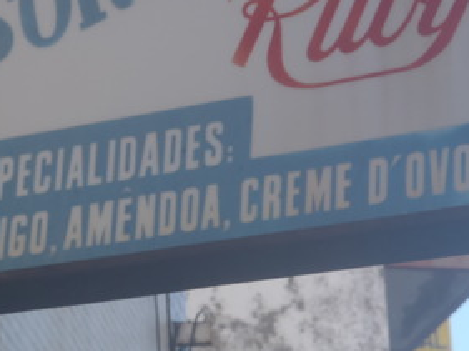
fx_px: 3411
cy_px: 50
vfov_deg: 5.9
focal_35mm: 252
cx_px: 115
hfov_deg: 7.9
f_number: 5.2
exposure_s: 1/100
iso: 100
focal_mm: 19.85
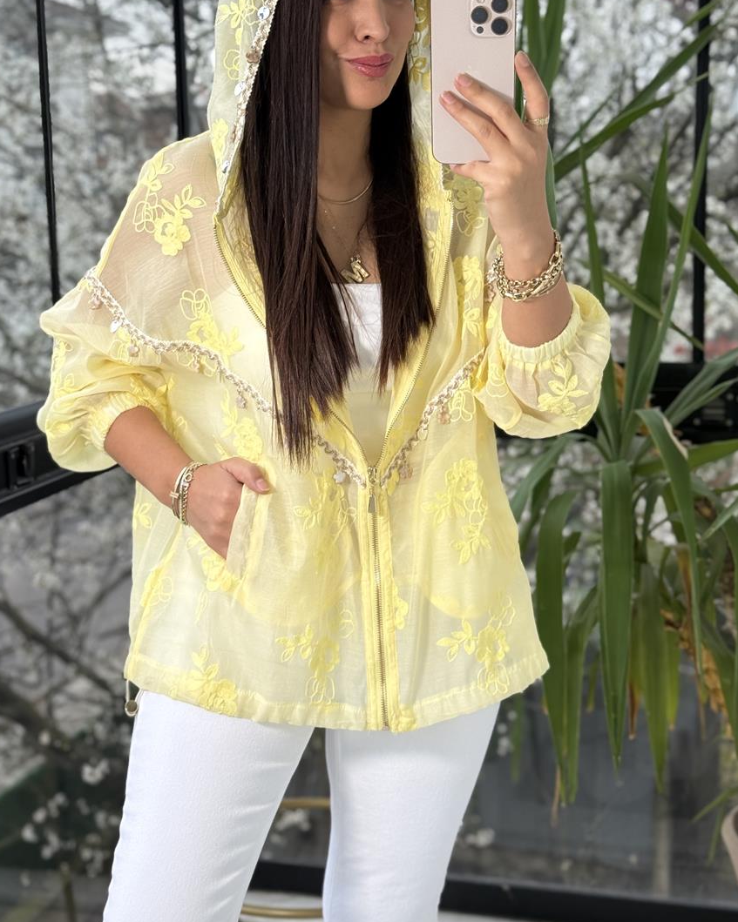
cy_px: 392
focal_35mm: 59
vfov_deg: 31.9
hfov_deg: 25.8
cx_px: 370
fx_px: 1611
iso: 64
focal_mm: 6.76
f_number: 1.78
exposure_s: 1/121
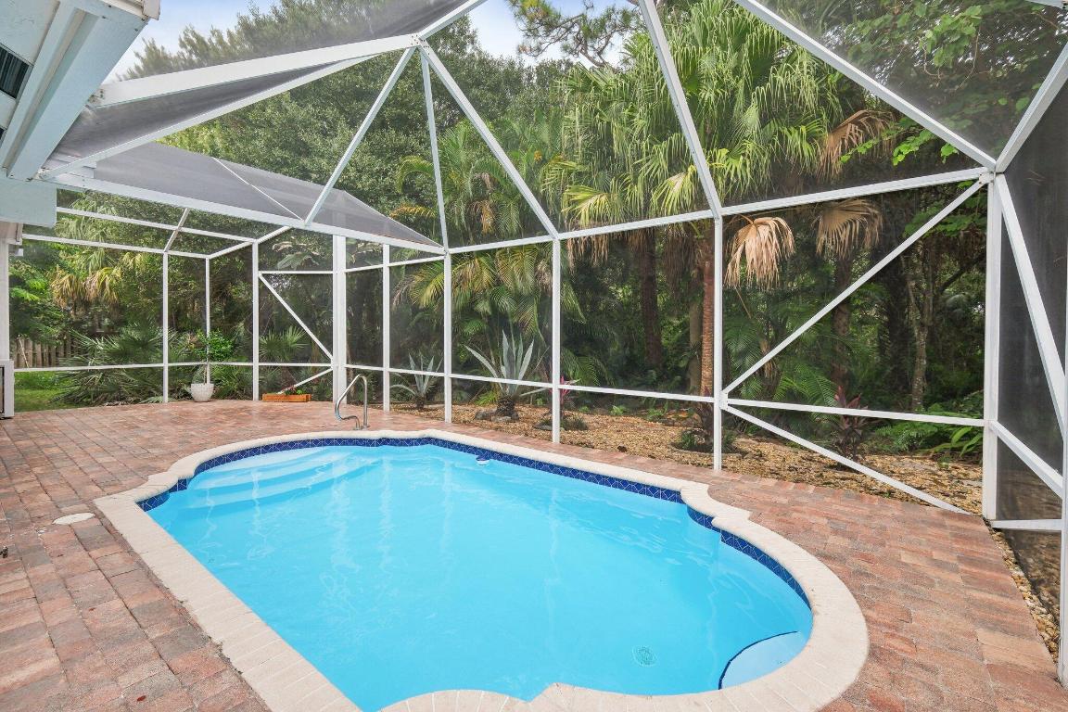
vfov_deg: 77.3
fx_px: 445
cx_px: 534
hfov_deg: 100.4
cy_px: 356
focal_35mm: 15
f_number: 8
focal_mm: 10
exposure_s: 1/160
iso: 400
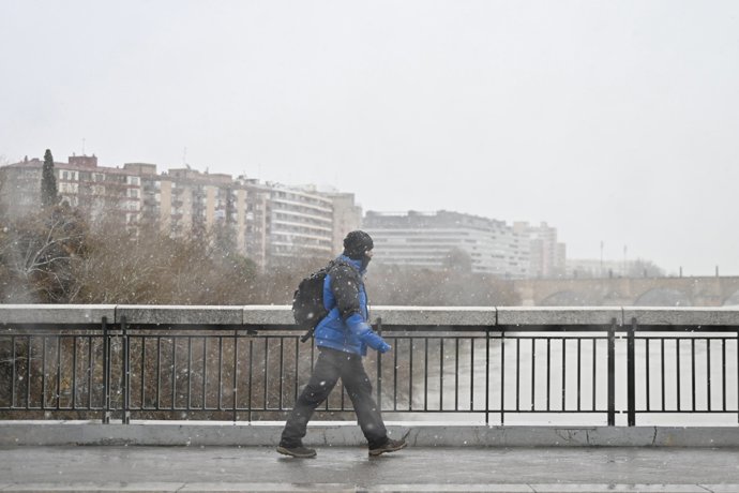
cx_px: 370
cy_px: 246
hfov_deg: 36.9
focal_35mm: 54
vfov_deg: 25.1
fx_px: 1108
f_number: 2.8
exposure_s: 1/500
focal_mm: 54
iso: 500
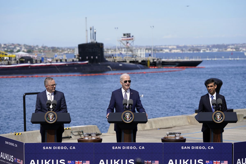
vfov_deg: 12.5
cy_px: 82
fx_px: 752
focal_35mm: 110
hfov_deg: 18.6
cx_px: 123
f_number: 4
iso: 200
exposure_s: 1/4000
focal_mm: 110
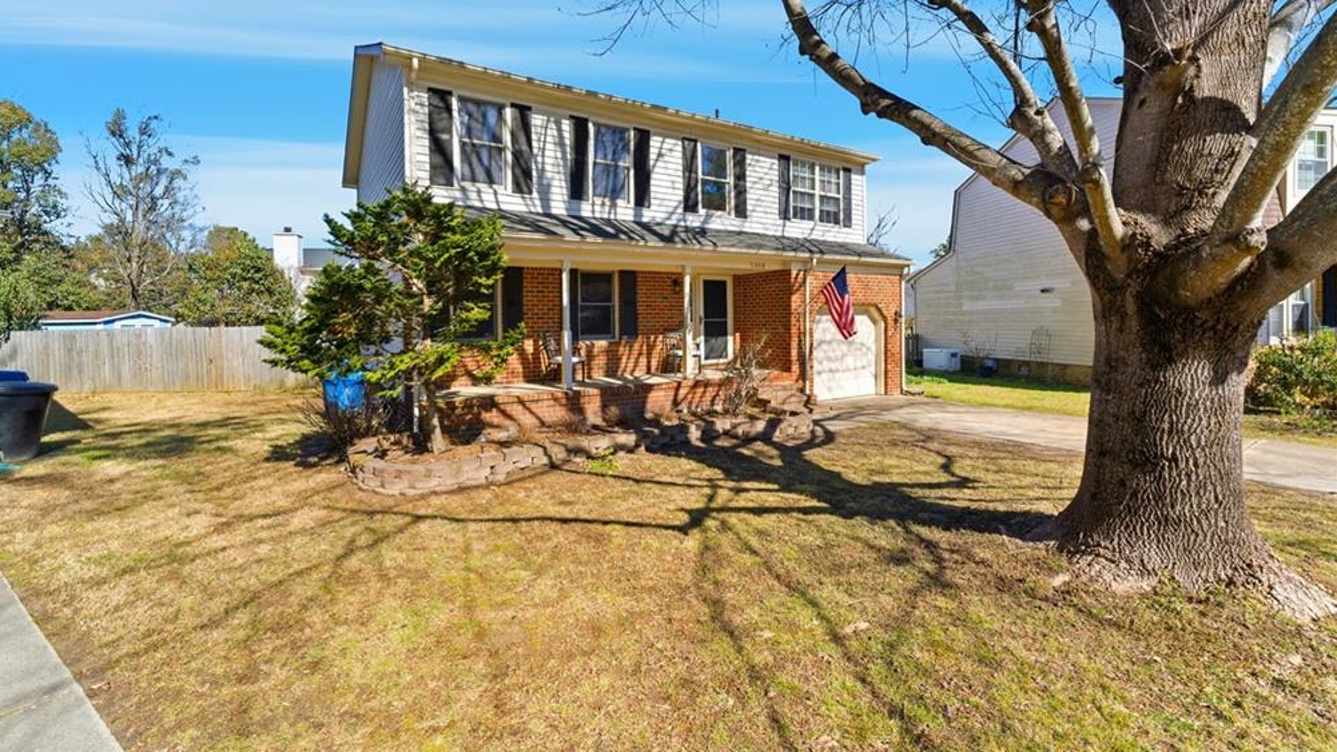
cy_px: 339
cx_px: 654
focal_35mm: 15
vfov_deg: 70.3
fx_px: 532
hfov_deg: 103.0
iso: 125
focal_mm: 14
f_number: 9
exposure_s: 1/1250
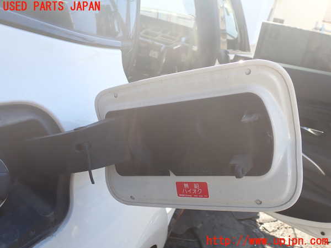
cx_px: 166
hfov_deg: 60.0
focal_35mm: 30
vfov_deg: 46.8
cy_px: 124
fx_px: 287
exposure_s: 1/160
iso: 100
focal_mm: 5.4
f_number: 3.2
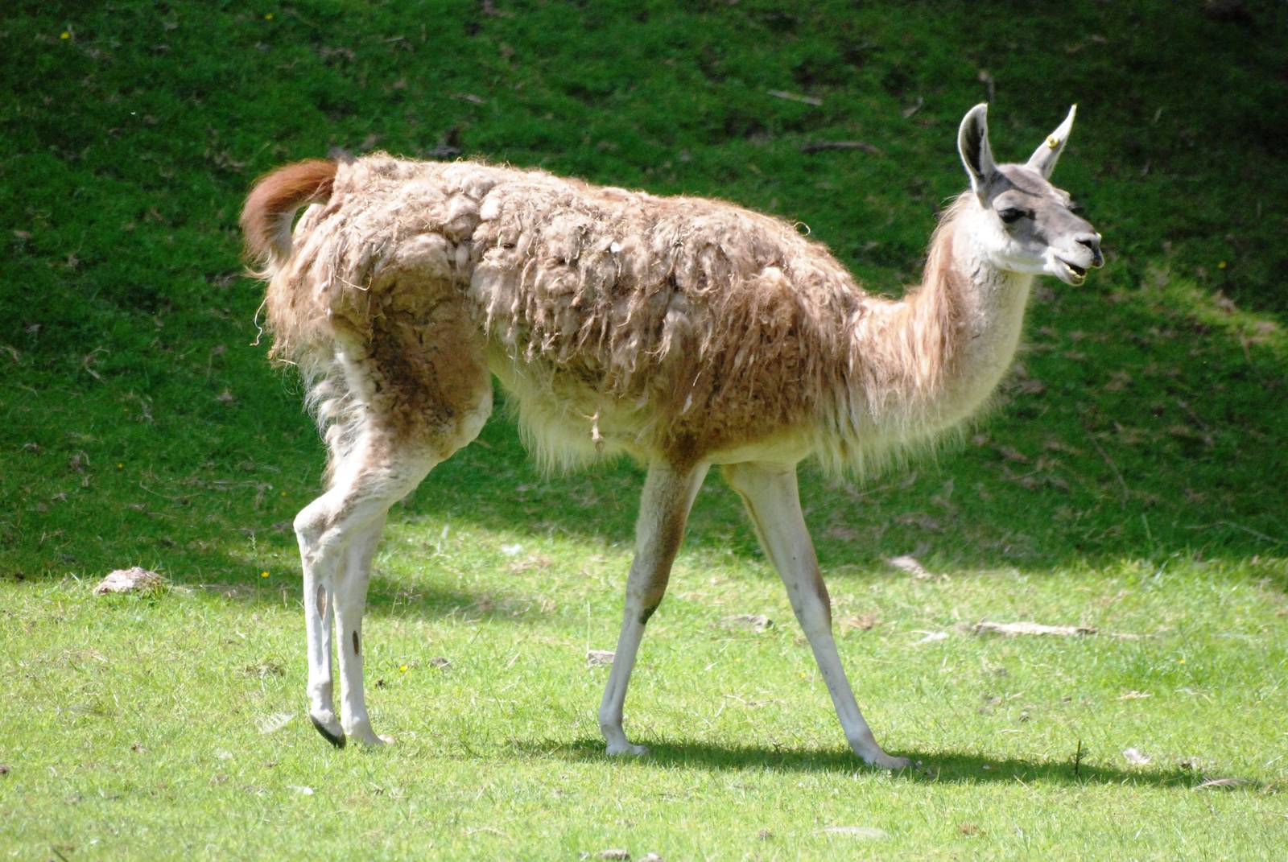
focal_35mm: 360
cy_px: 431
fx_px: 12895
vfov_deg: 3.8
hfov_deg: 5.7
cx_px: 644
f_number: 5.6
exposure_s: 1/2000
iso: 1600
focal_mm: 240
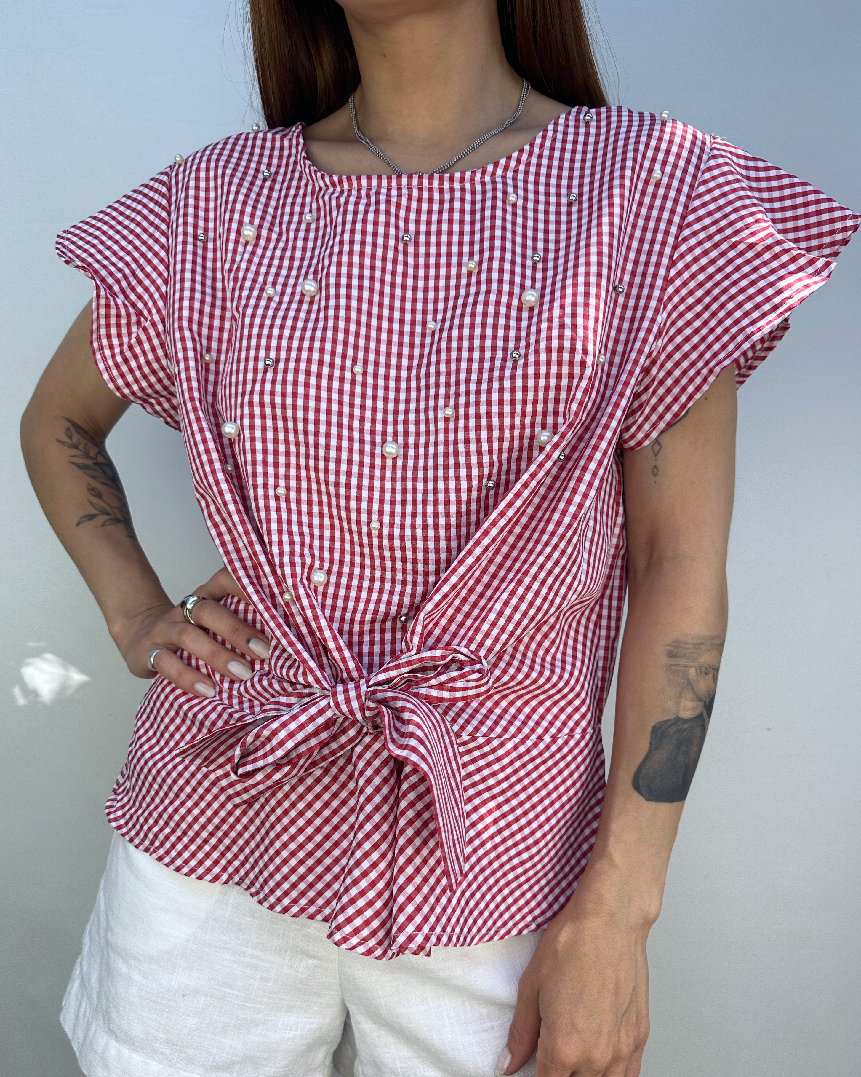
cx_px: 419
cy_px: 573
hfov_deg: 54.9
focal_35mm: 26
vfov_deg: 66.0
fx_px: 828
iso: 80
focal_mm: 6.86
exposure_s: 1/475
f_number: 1.78
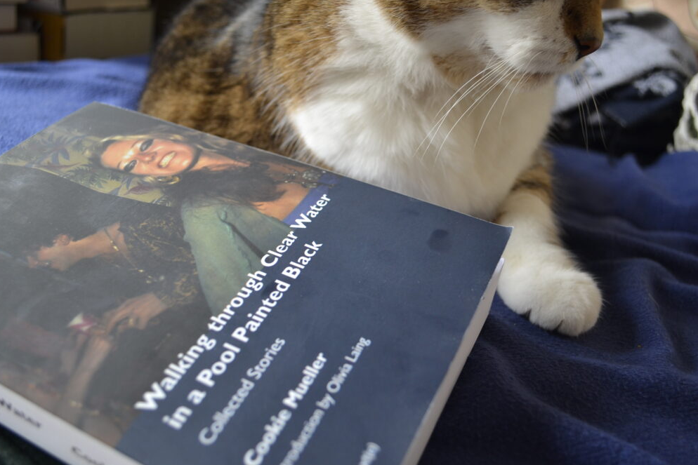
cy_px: 232
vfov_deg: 38.9
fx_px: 659
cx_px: 340
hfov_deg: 55.8
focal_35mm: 34
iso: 400
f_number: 3.8
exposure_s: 1/20
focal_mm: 22
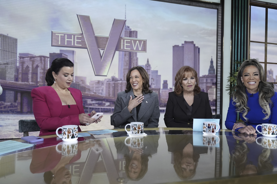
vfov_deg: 49.6
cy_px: 92
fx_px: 200
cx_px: 138
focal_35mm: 26
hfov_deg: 69.4
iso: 3200
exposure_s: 1/320
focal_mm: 26
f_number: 3.5
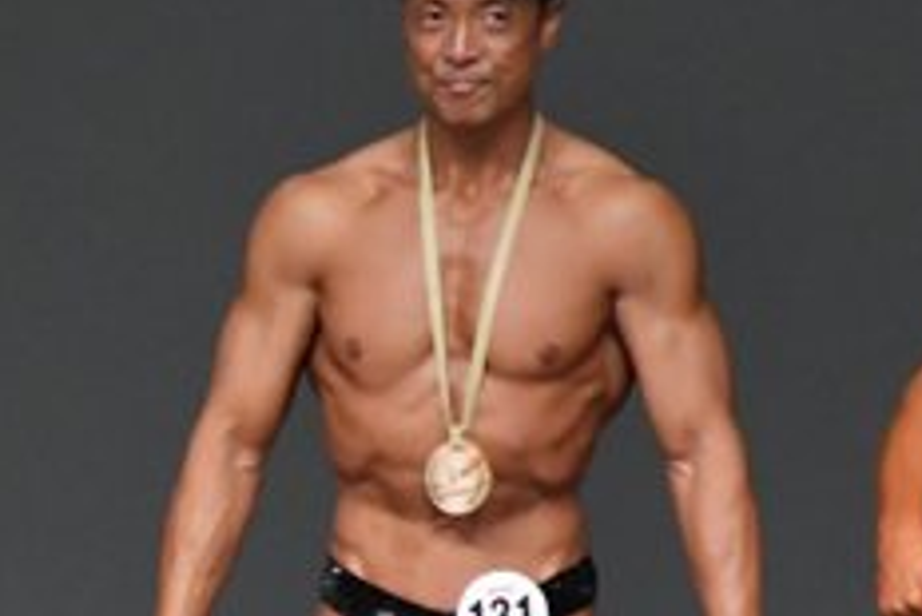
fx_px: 29470
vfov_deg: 1.2
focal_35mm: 1150
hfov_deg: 1.8
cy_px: 819
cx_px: -475
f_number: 5.6
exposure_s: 1/400
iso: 5000
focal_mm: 230
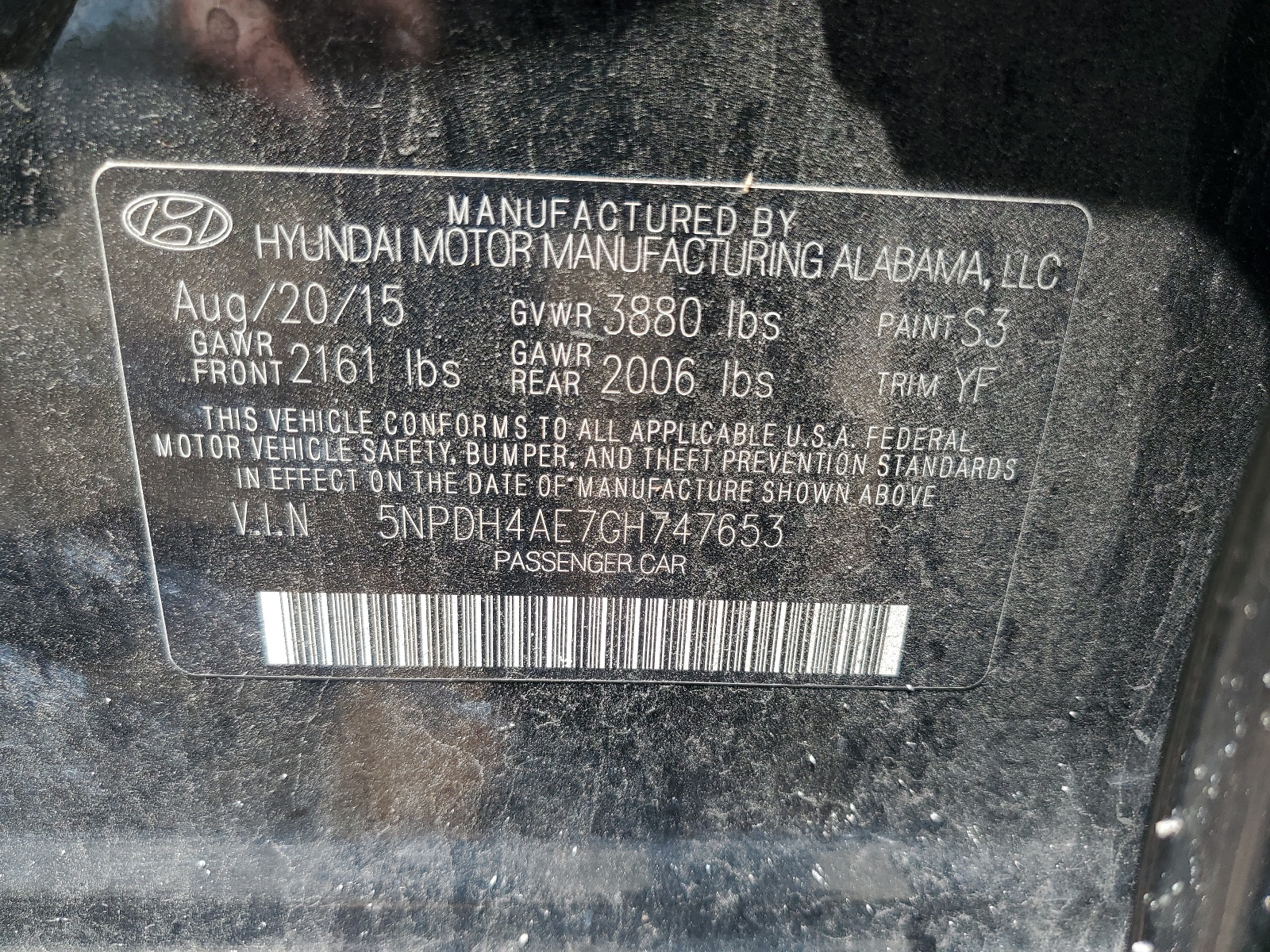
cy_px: 476
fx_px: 954
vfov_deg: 53.1
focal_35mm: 26
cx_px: 635
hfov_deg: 67.3
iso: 50
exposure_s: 1/588
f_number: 1.5
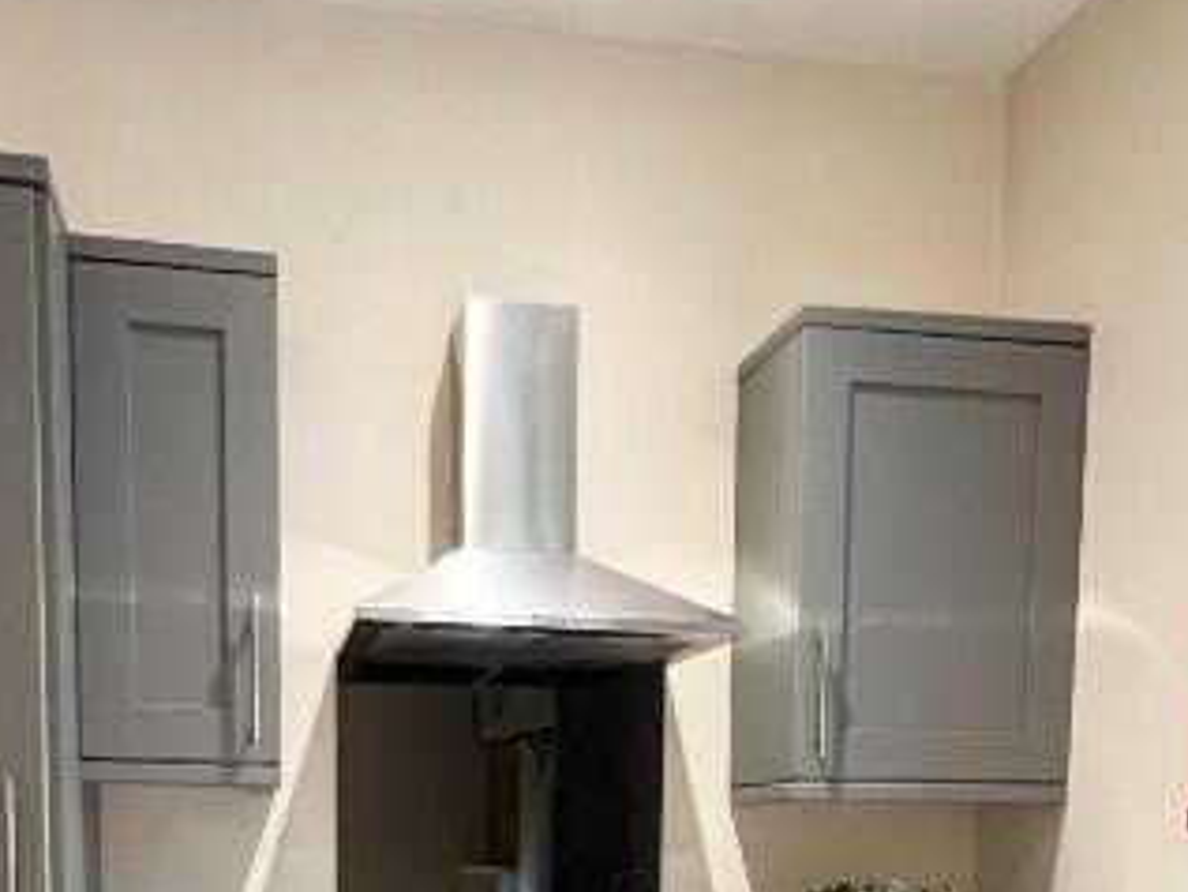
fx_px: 1442
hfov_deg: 44.8
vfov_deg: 30.2
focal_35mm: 42
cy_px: 1023
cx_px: 562
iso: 400
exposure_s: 1/50
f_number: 1.8
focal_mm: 1.57
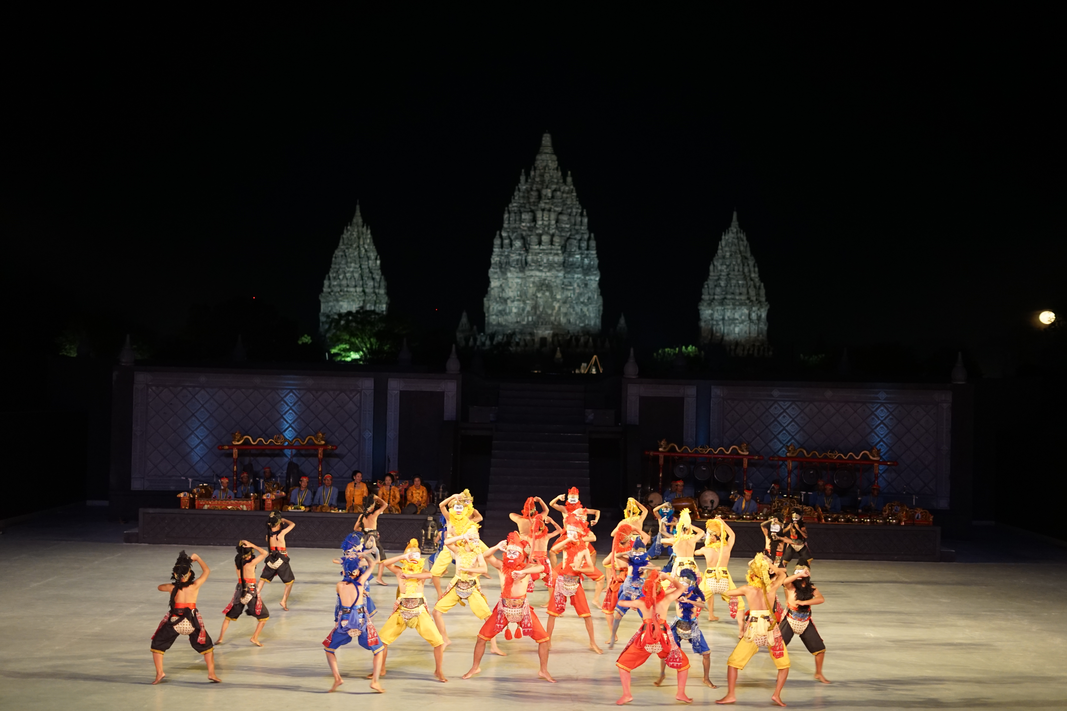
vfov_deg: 27.0
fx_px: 1482
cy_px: 356
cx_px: 534
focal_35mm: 50
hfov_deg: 39.6
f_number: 1.8
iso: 1250
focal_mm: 50
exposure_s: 1/100
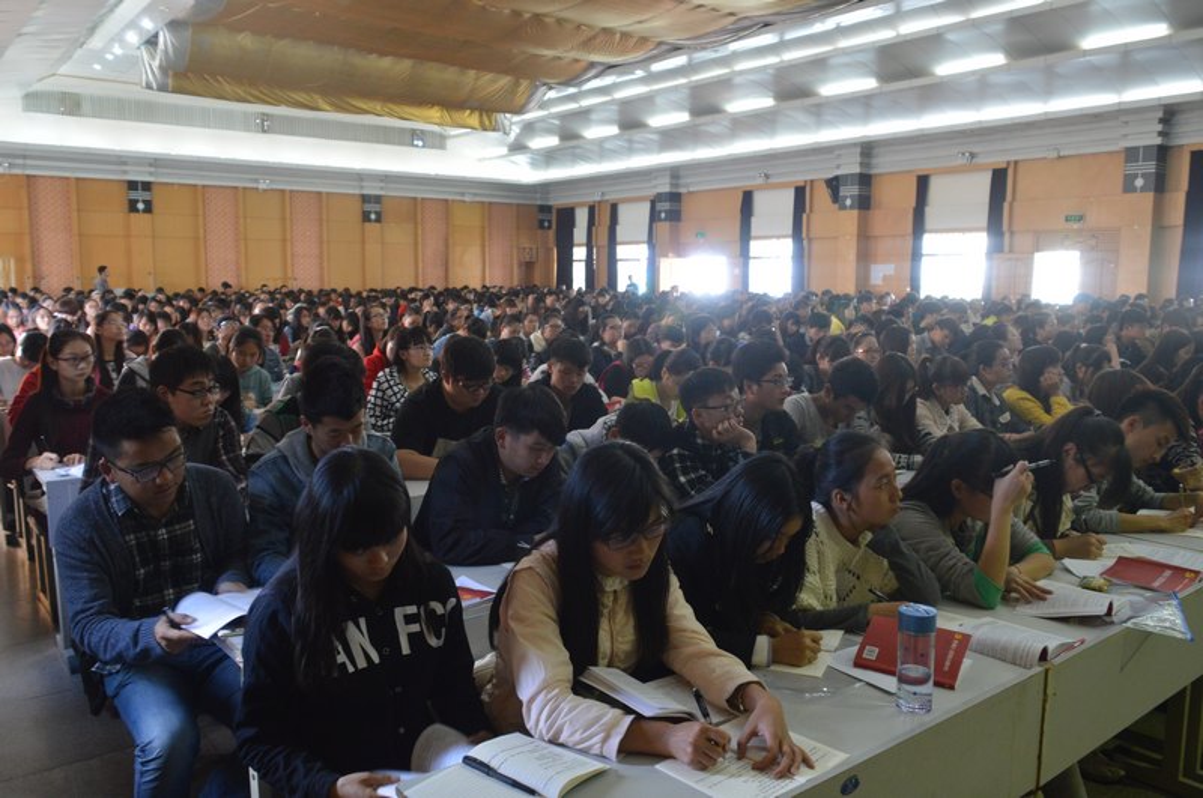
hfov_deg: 67.5
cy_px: 399
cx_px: 602
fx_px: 901
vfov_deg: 47.8
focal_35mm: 27
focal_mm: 18
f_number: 3.5
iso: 800
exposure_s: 1/25
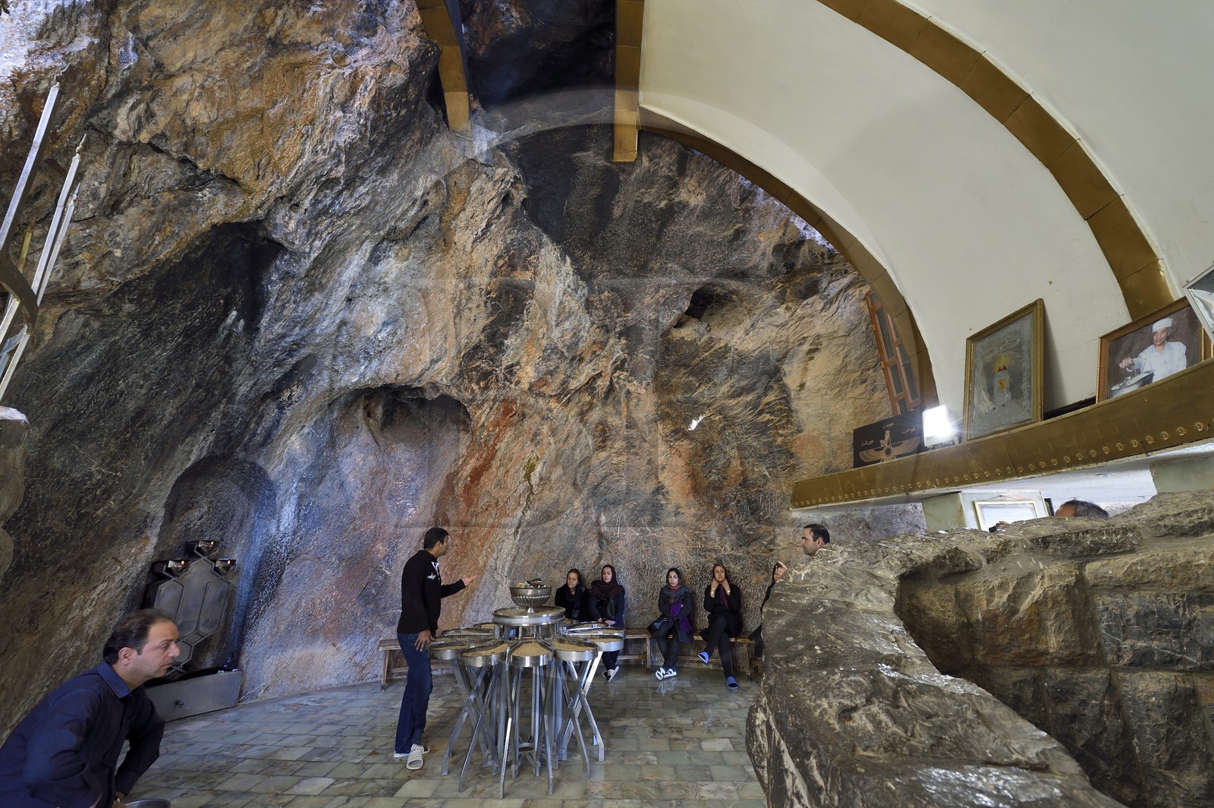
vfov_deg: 81.1
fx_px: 472
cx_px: 607
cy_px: 404
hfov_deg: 104.3
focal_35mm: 14
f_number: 8
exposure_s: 1/20
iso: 800
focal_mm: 14
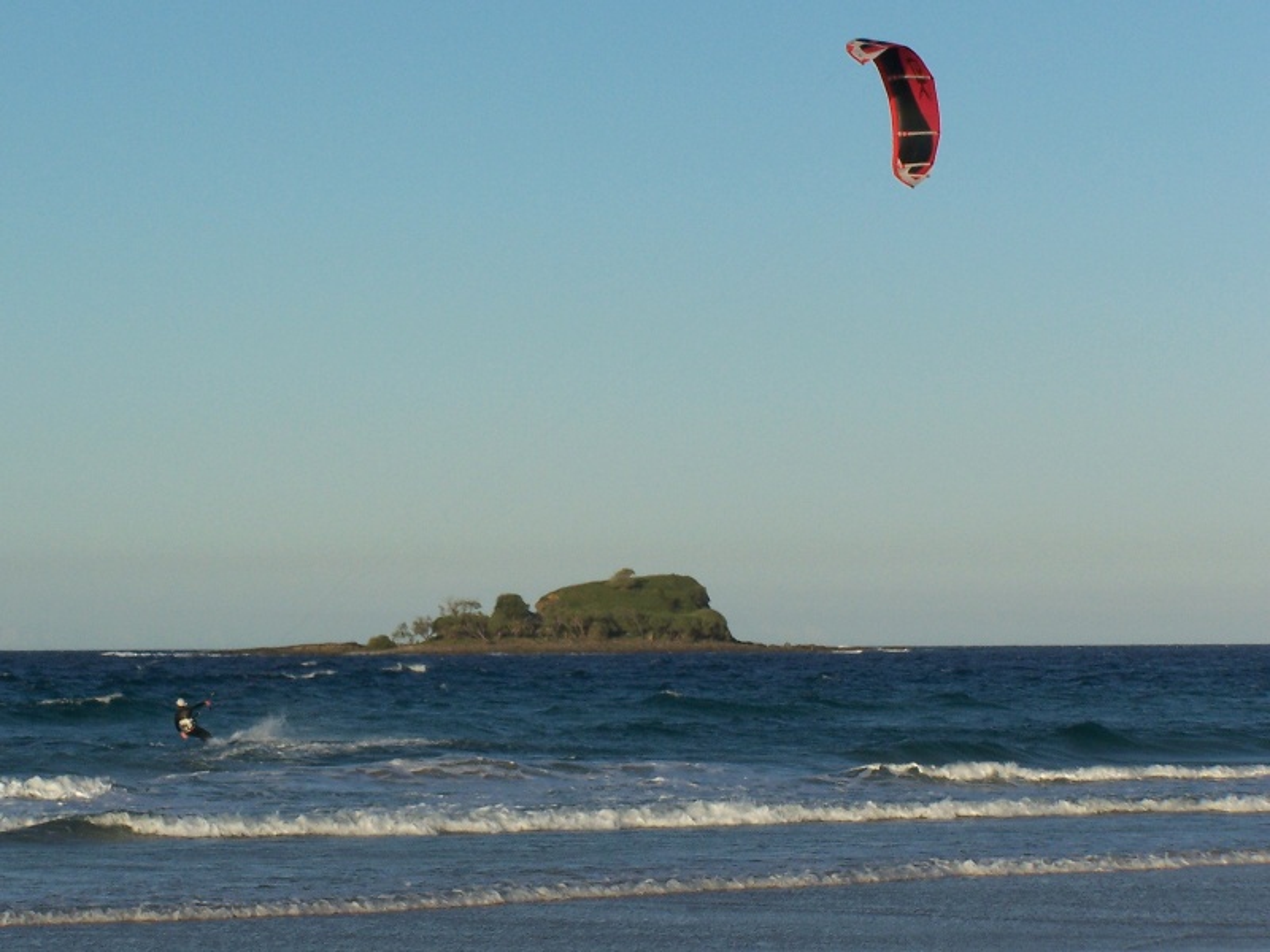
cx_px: 635
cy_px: 476
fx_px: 3852
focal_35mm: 105
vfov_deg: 14.1
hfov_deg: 18.7
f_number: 4.5
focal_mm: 17.5
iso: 80
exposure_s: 1/800
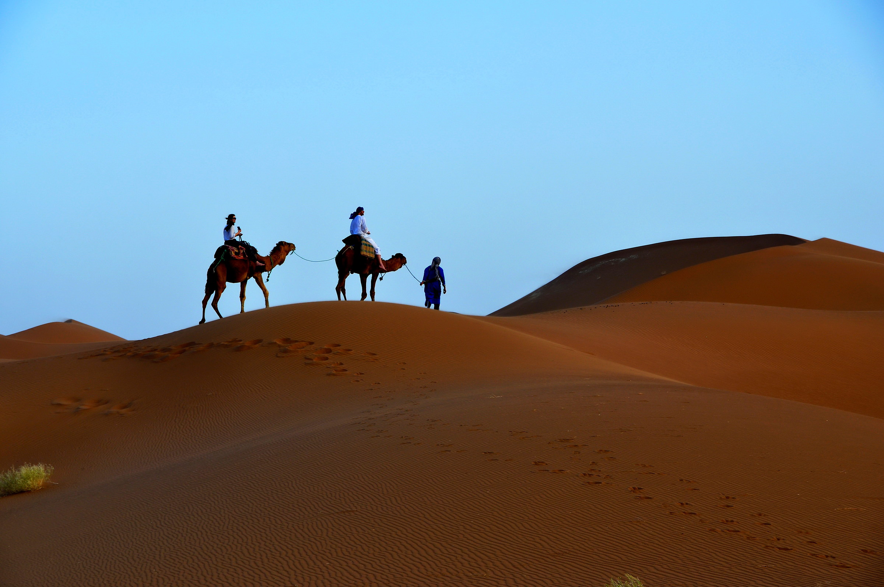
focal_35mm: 120
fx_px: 2943
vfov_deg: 11.4
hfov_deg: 17.1
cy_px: 294
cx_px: 442
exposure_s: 1/125
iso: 200
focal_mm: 80
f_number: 9
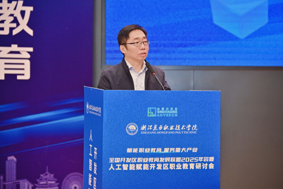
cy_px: 94
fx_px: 935
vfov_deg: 11.5
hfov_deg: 17.2
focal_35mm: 119
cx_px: 142
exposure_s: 1/161
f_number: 3.5
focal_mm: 119
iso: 800
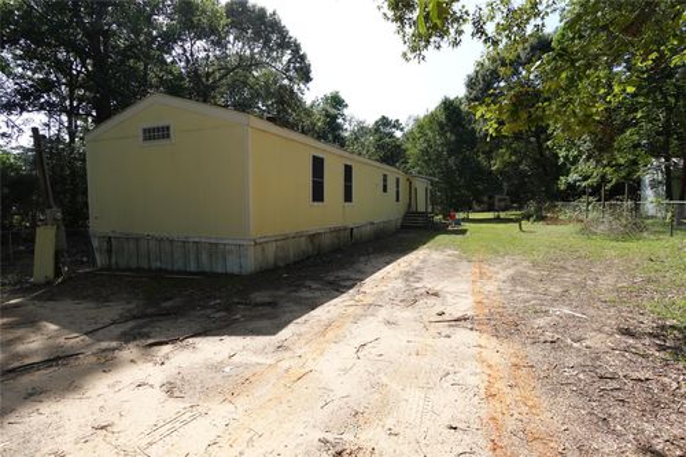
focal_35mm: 18
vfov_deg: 67.3
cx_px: 343
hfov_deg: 90.0
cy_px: 228
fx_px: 343
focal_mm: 6.9
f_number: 4
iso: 125
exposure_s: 1/500
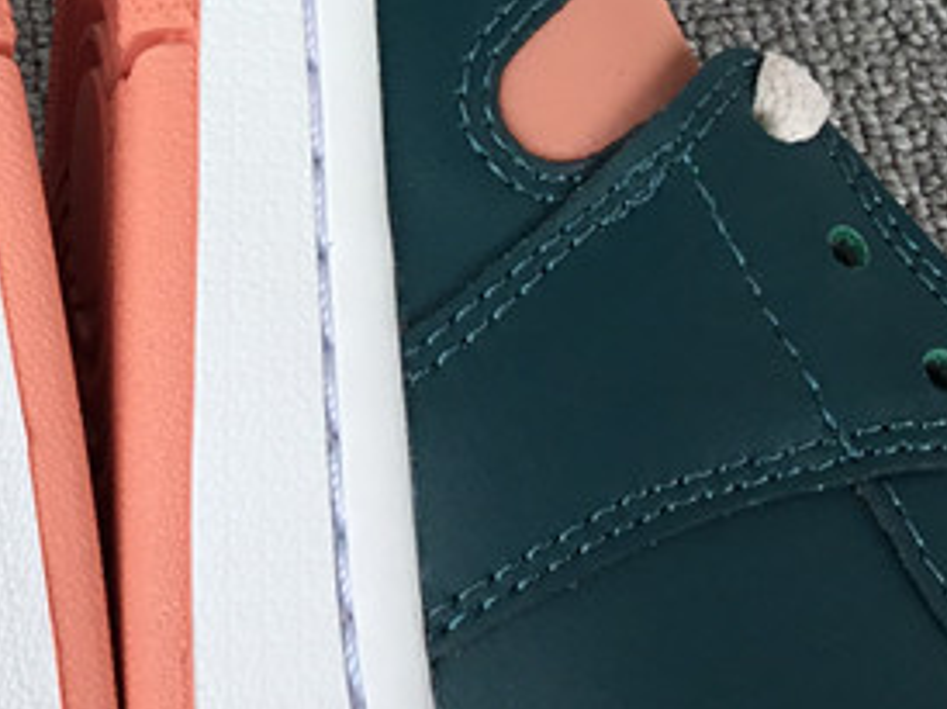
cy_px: -29
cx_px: 0
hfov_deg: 18.8
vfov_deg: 14.2
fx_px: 2788
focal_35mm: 102
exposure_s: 1/344
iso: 25
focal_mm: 3.3
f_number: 2.4
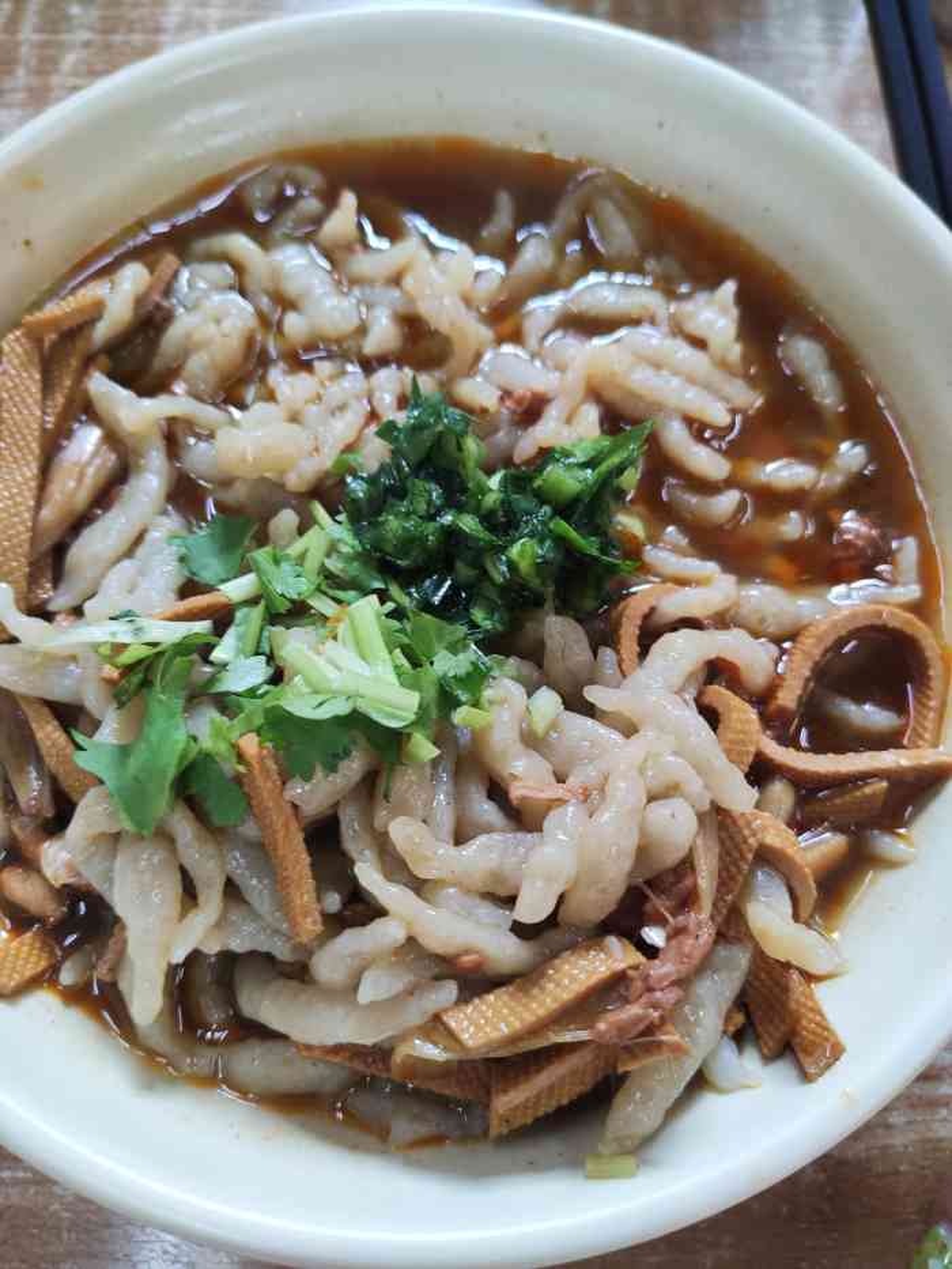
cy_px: 634
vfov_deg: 67.3
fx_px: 953
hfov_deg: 53.1
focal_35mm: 26
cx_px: 476
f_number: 1.75
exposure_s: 1/33
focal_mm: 4.77
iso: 282
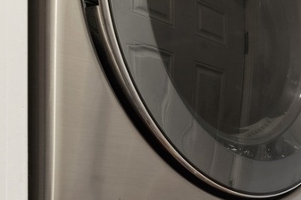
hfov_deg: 22.4
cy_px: 237
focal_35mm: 77
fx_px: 643
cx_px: 431
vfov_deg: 16.9
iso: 320
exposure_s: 1/10
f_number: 8
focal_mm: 16
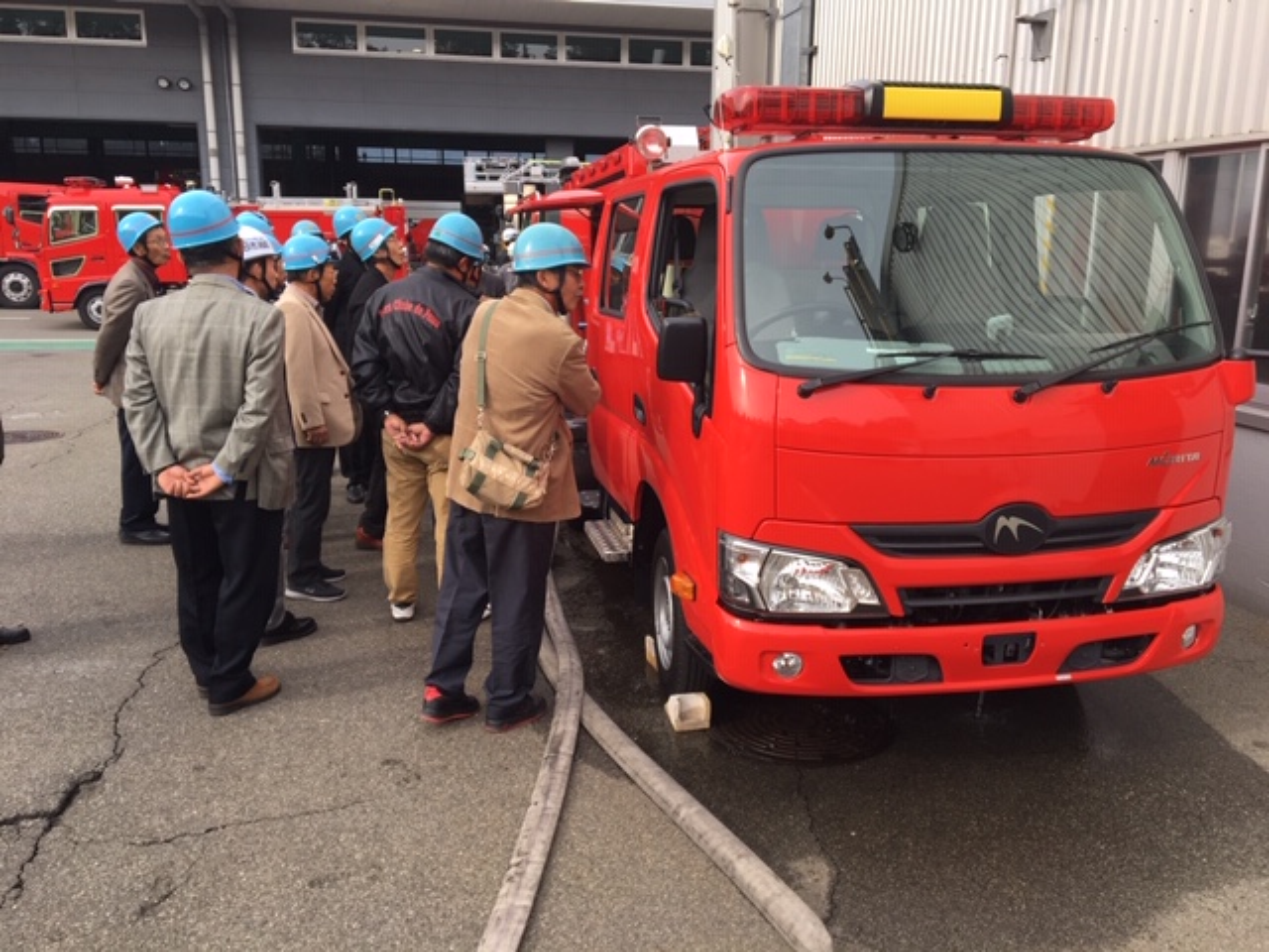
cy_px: 476
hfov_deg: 61.7
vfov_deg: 48.2
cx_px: 634
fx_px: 1063
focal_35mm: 29
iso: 25
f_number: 2.2
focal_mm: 4.15
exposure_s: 1/337
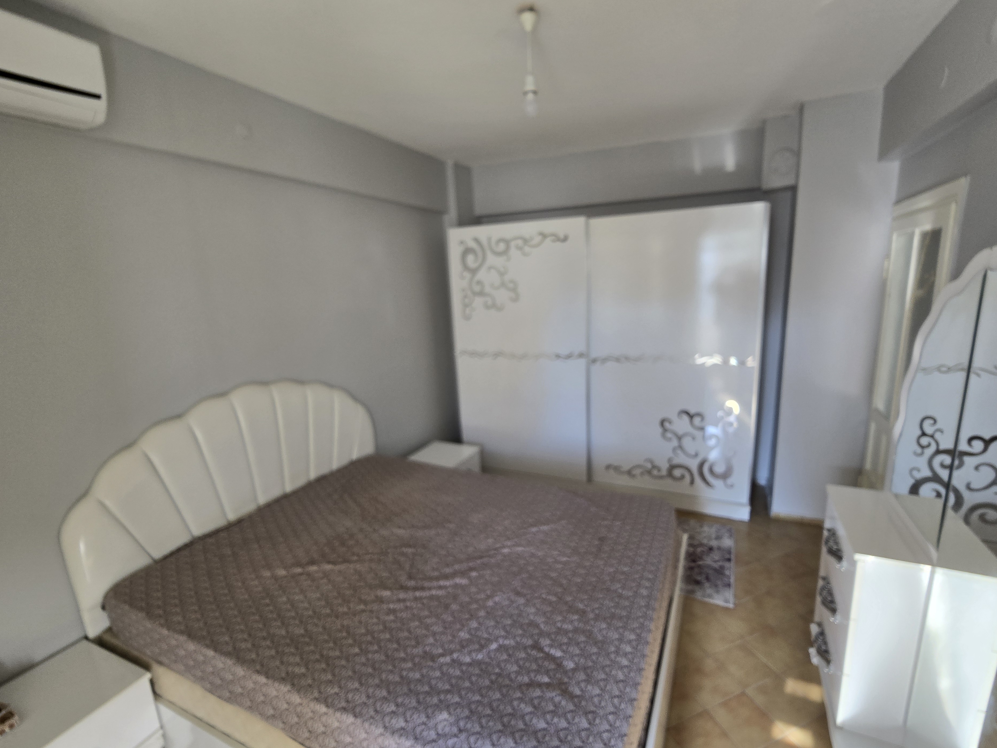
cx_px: 536
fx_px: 403
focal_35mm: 14
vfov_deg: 85.7
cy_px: 372
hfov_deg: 101.9
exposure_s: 1/60
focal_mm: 2.2
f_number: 2.2
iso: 64
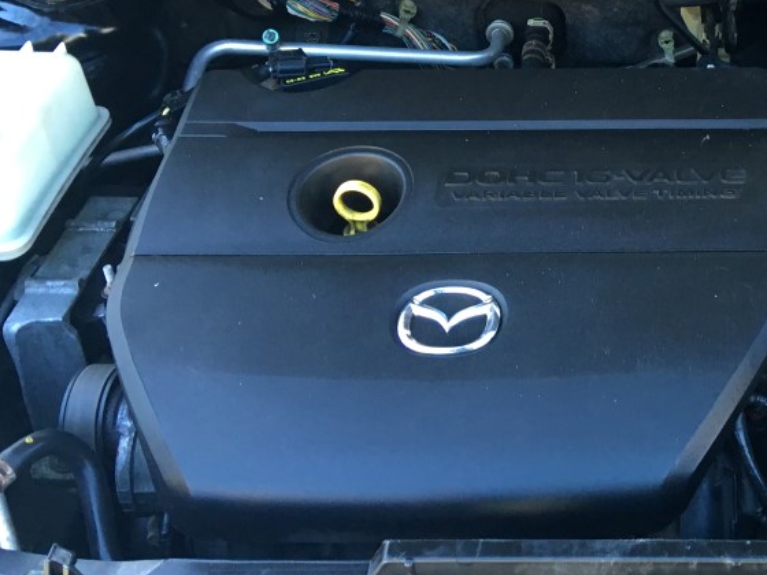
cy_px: 103
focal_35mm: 53
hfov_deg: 34.6
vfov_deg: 26.9
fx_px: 1174
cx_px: 656
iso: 40
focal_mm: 4.15
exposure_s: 1/30
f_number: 2.2
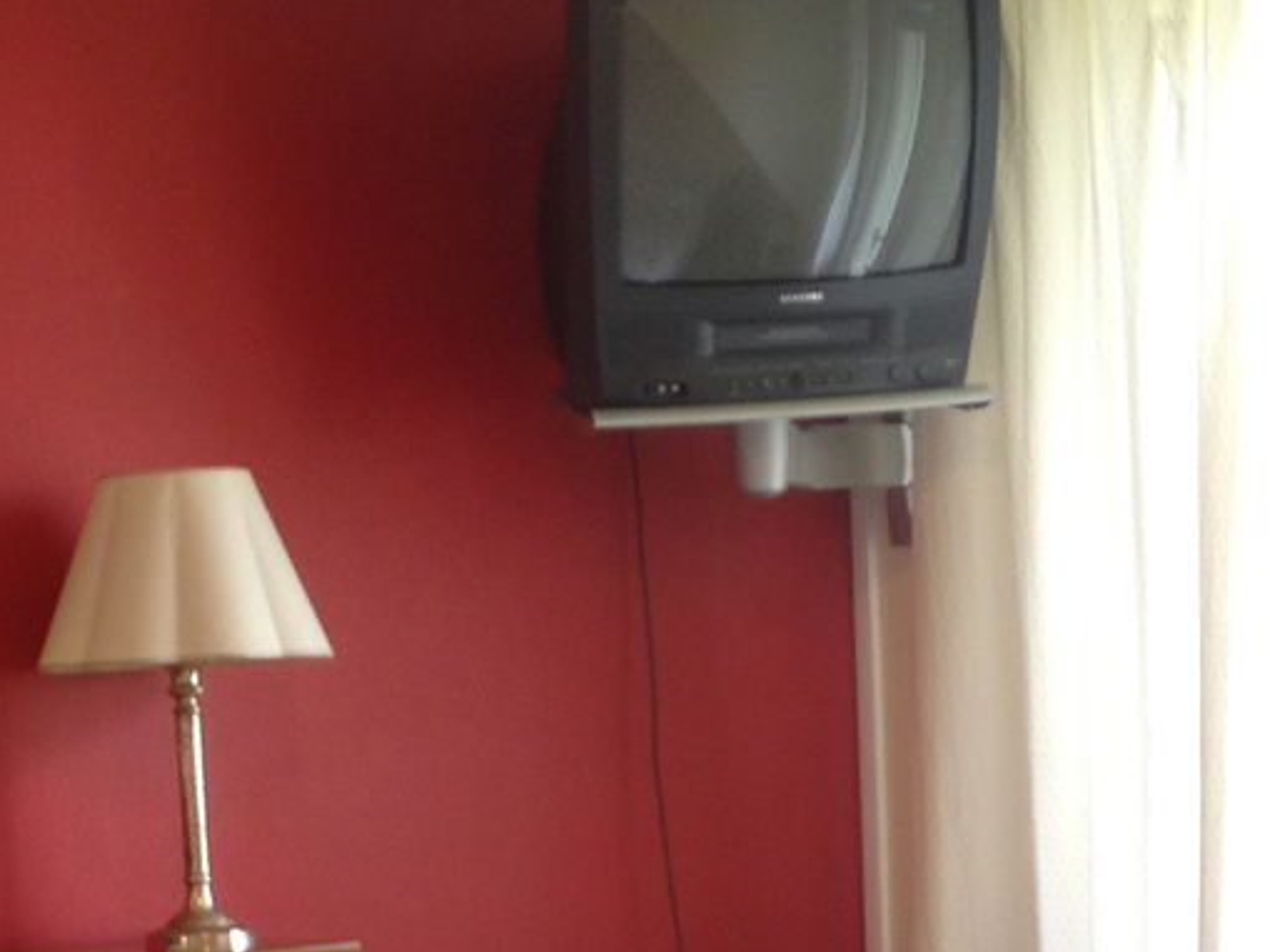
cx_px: 469
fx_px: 4037
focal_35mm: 110
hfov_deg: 17.9
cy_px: 1156
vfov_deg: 13.1
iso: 50
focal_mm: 4.28
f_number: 2.4
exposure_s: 1/24
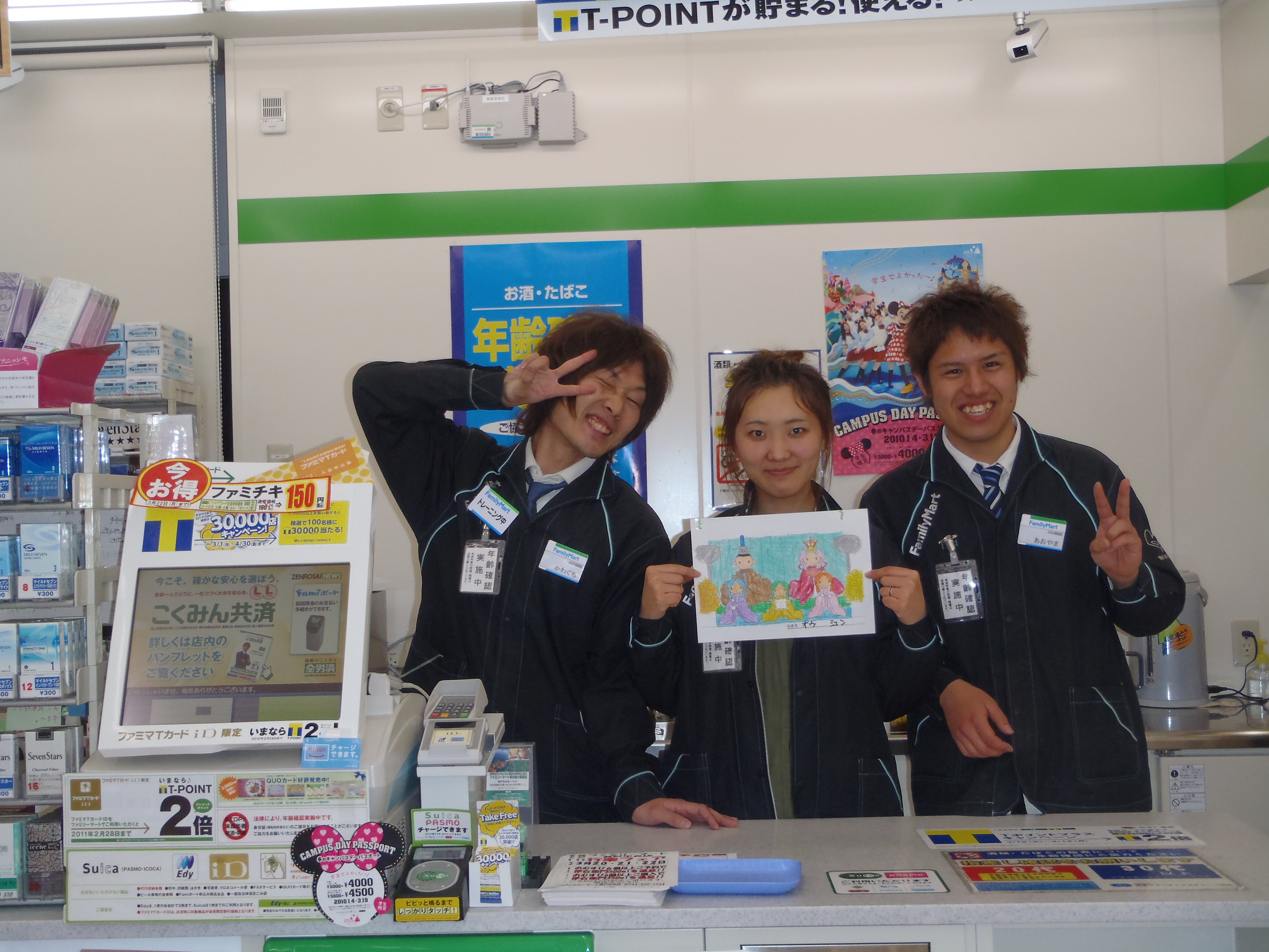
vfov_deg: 33.6
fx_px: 1576
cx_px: 634
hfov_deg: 43.9
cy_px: 476
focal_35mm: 43
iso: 160
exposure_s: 1/50
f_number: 4.8
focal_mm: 7.73
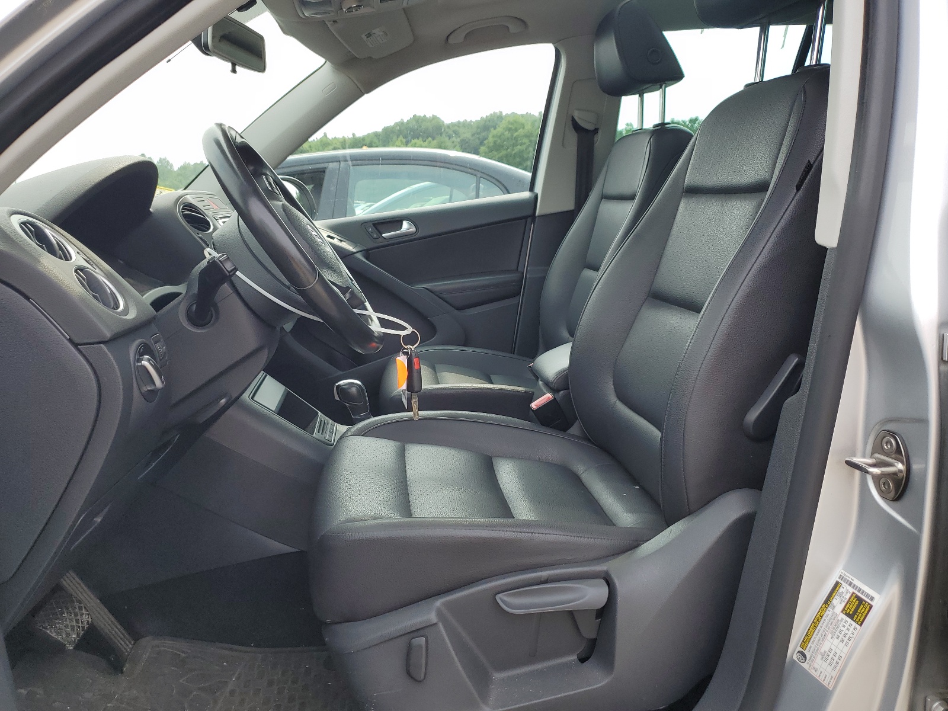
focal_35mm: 26
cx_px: 474
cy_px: 356
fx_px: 712
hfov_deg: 67.3
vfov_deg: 53.1
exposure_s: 1/769
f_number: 1.5
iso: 50
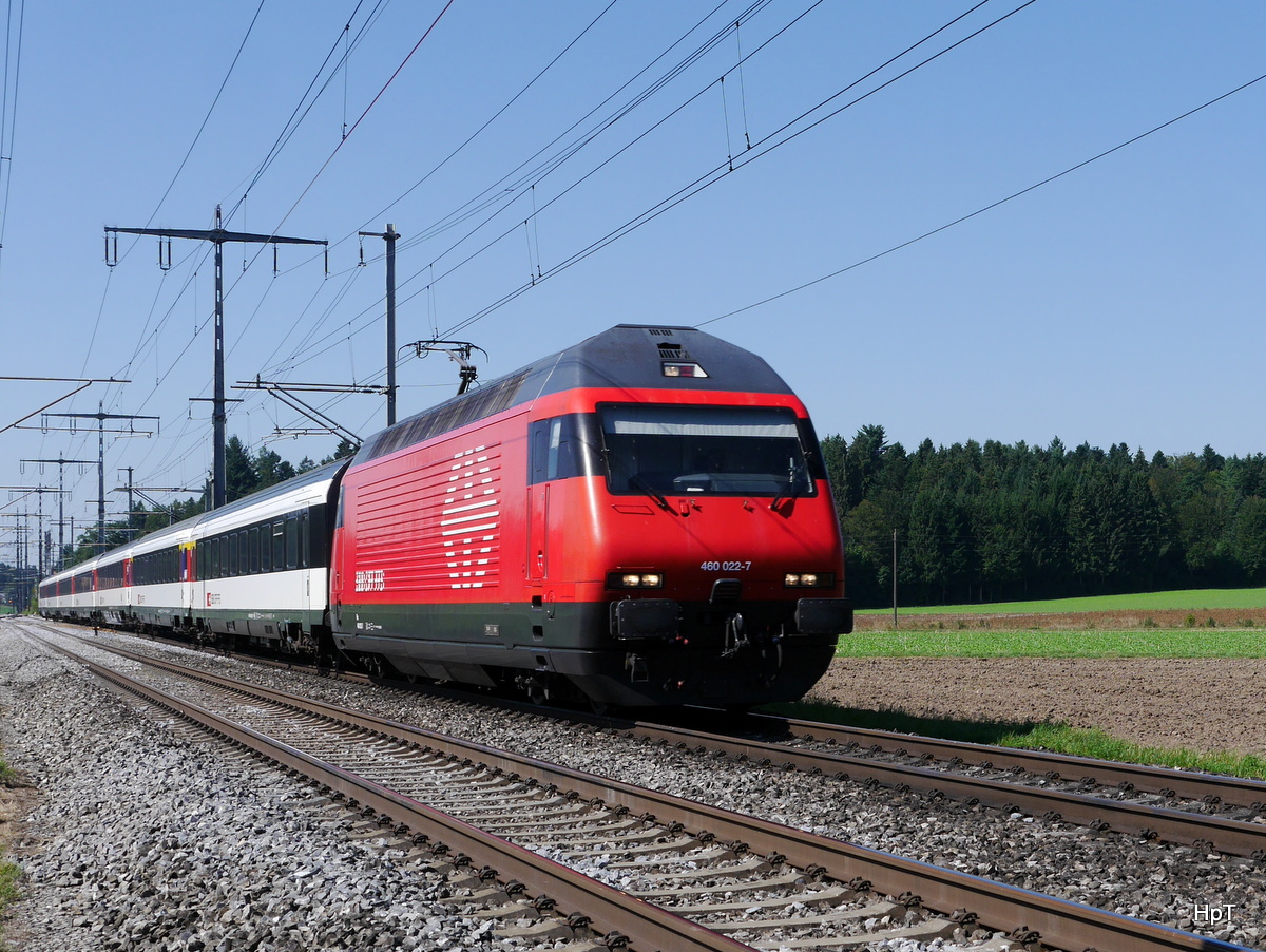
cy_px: 476
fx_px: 1464
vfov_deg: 36.0
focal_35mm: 40
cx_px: 633
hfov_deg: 46.8
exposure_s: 1/400
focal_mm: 20
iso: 160
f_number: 8
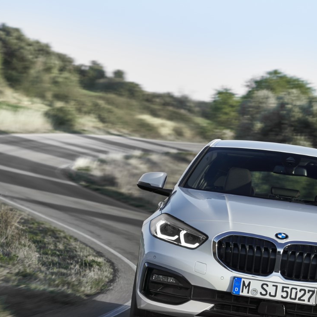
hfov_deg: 8.9
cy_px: 200
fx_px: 2031
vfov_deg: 8.9
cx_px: 242
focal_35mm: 196
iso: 100
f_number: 9
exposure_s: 1/30
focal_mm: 105
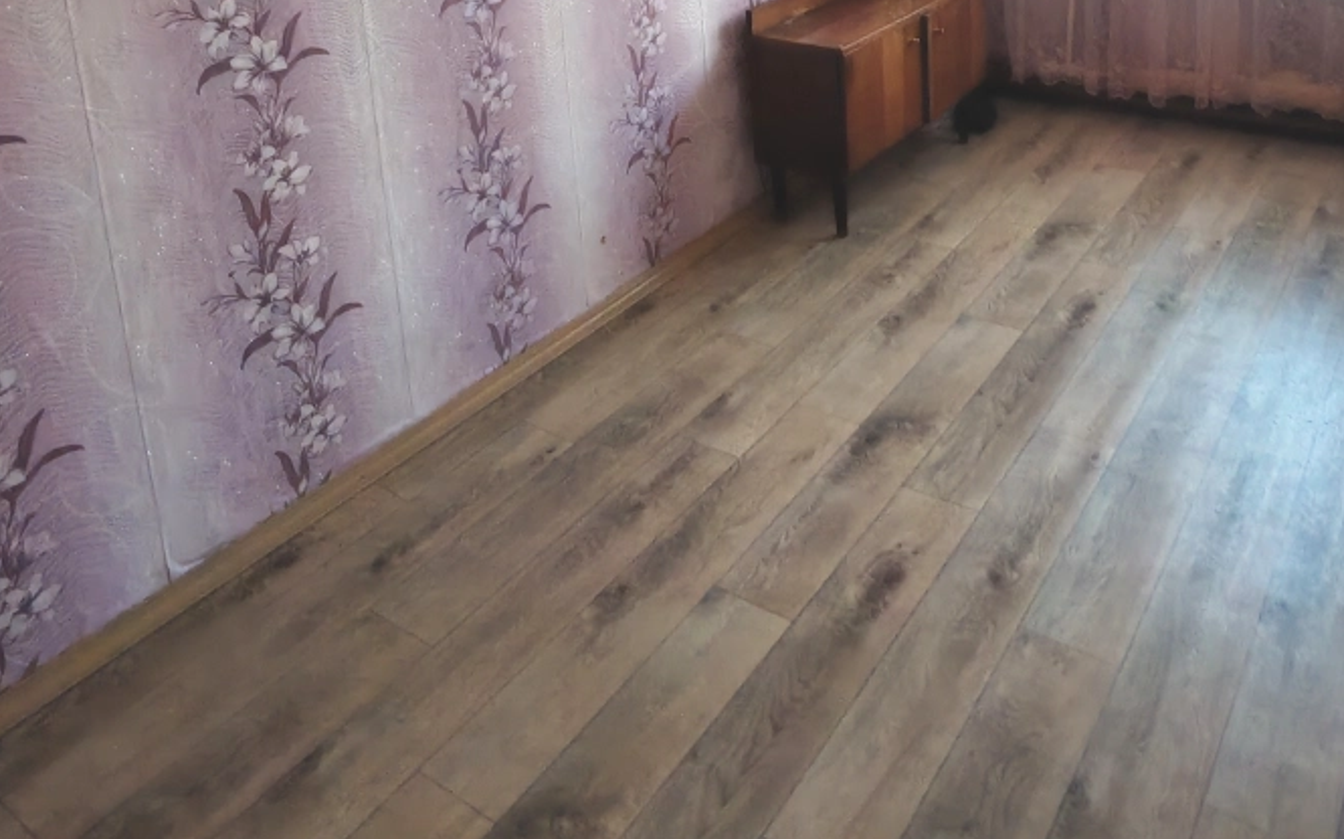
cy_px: -62
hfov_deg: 59.3
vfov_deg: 34.5
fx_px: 1172
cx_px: 792
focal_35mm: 32
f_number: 2.2
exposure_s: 1/33
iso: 80
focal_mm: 1.96
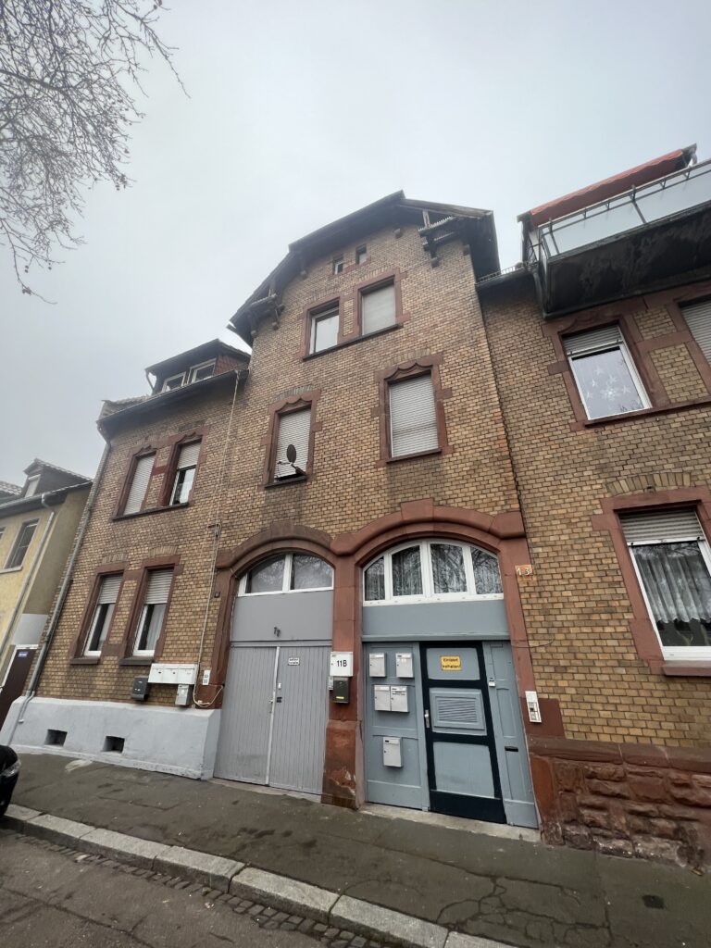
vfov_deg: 106.2
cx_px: 356
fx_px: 356
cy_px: 474
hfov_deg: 89.9
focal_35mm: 13
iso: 64
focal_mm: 1.57
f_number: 1.8
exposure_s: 1/99
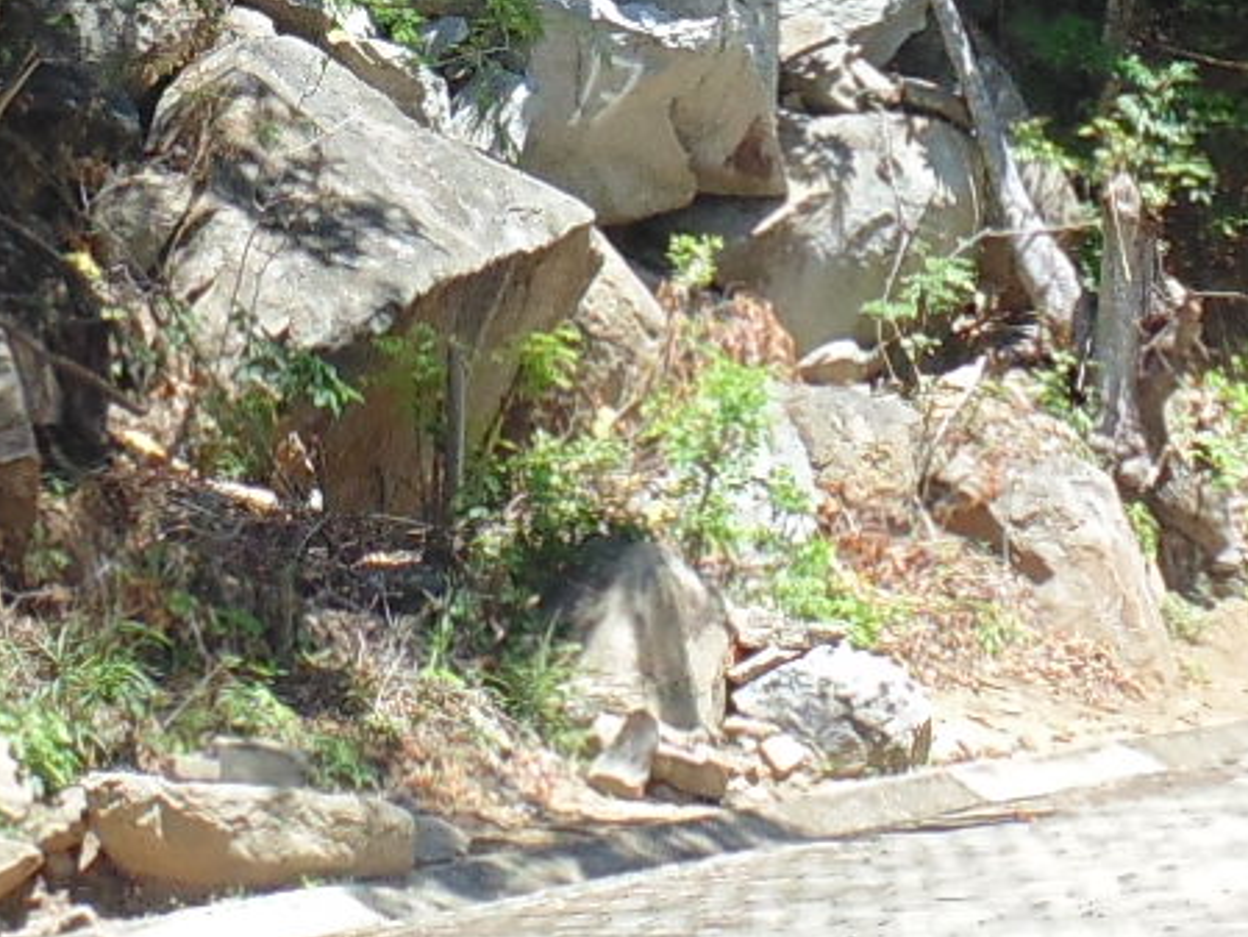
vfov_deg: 11.5
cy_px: -47
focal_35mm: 127
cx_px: 411
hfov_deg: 15.5
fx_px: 4580
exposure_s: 1/320
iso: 80
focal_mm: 4
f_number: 3.1
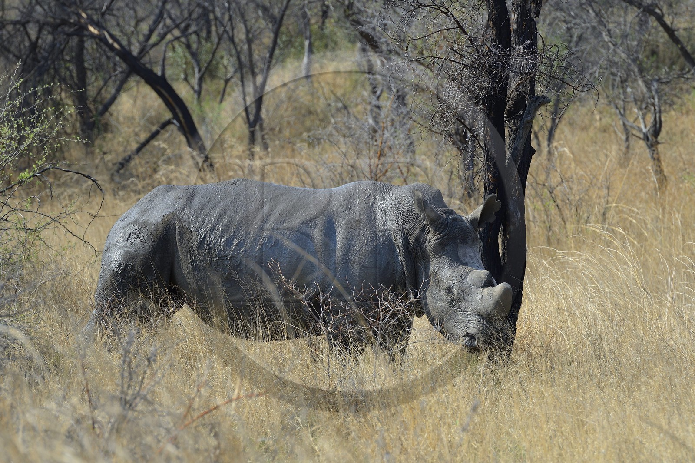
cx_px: 348
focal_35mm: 280
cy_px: 232
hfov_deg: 7.4
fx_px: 5404
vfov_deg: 4.9
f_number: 9
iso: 400
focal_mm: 280
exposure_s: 1/500
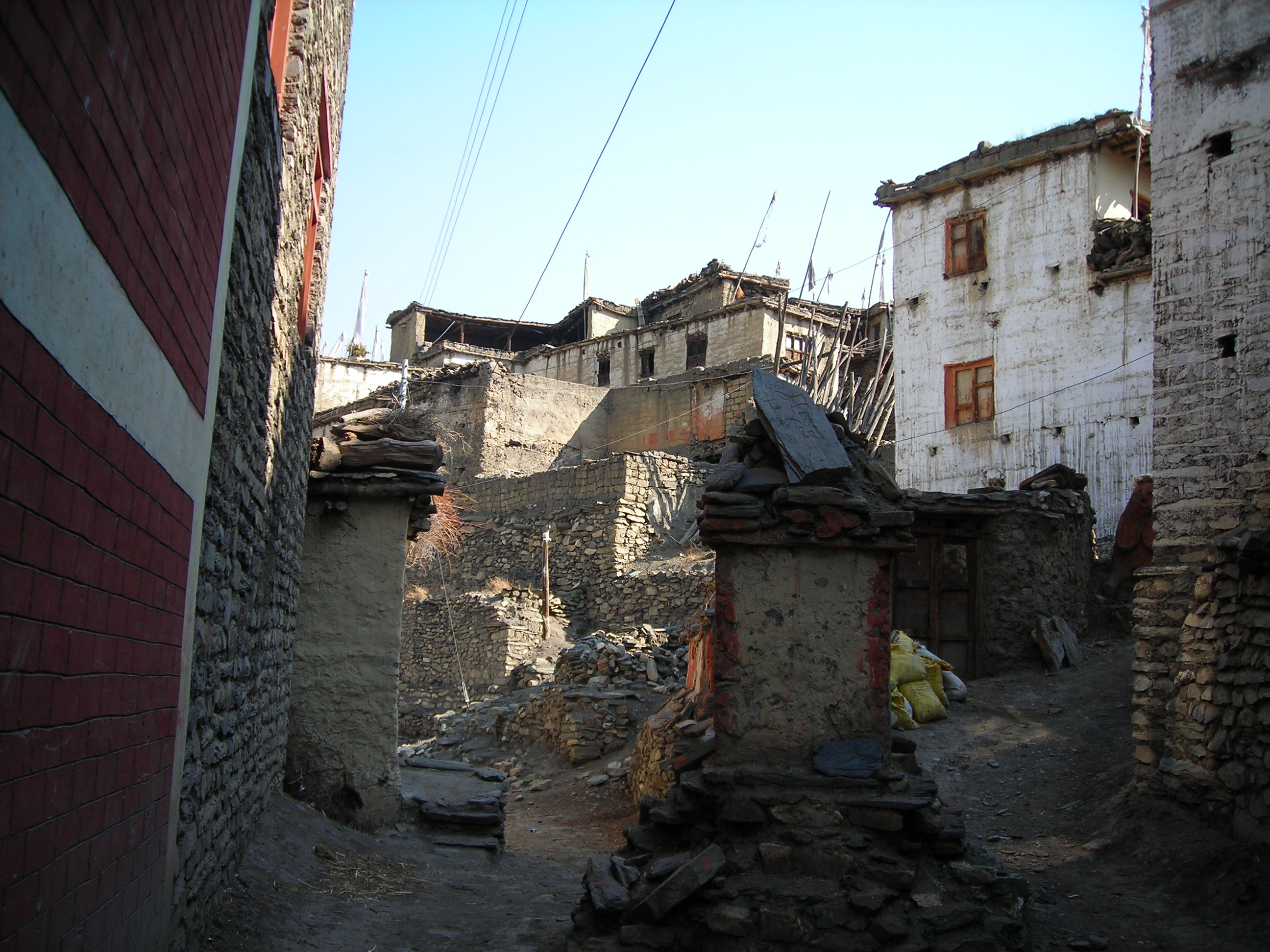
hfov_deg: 49.0
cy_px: 476
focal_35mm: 38
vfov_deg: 37.7
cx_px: 635
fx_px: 1394
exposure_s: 1/232
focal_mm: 6.3
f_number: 3.2
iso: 50
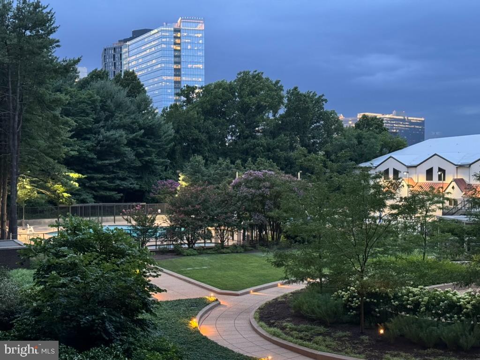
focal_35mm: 48
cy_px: 180
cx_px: 240
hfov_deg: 39.7
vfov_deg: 30.3
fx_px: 666
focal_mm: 6.76
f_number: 1.78
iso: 640
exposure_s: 1/20
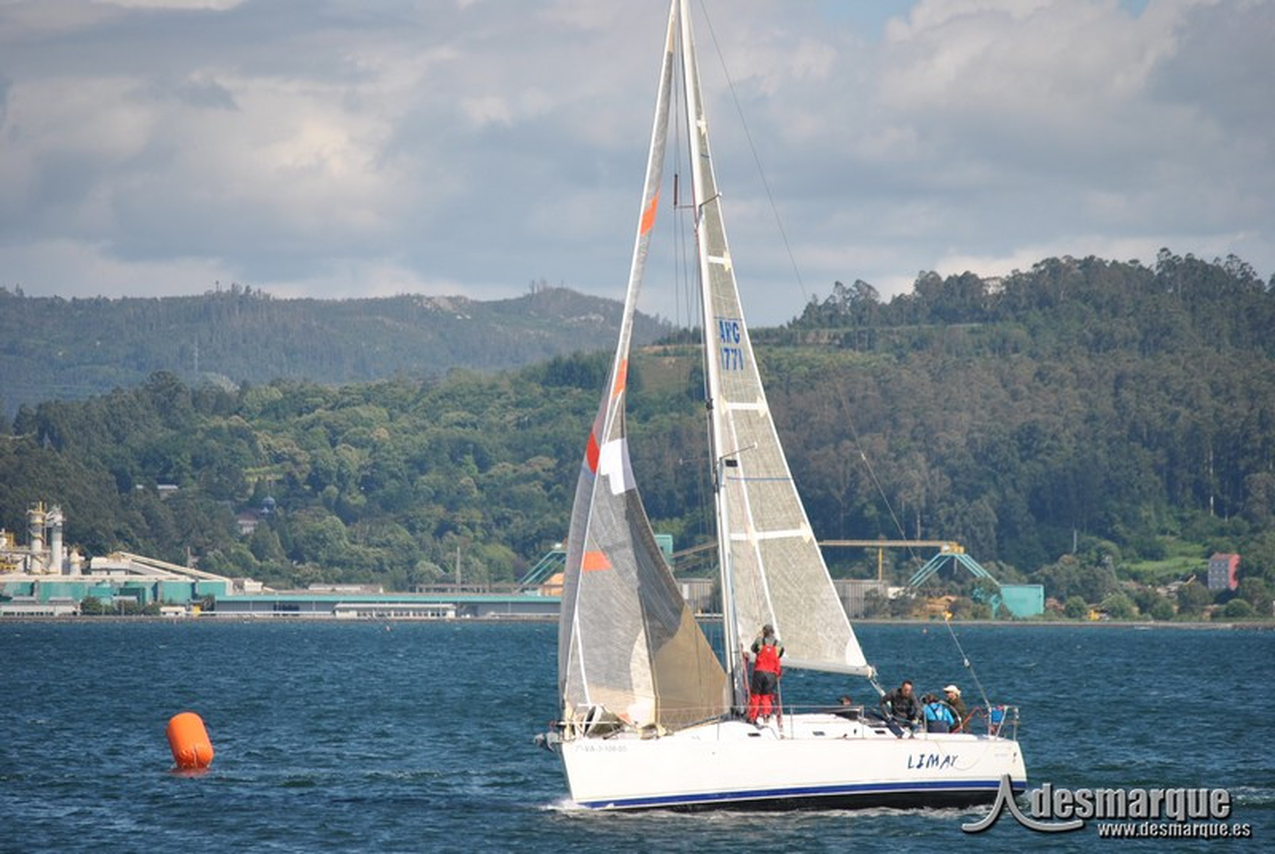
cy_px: 427
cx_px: 638
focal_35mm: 225
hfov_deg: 9.1
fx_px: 7980
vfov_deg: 6.1
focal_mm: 150
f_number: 5
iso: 100
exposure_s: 1/500
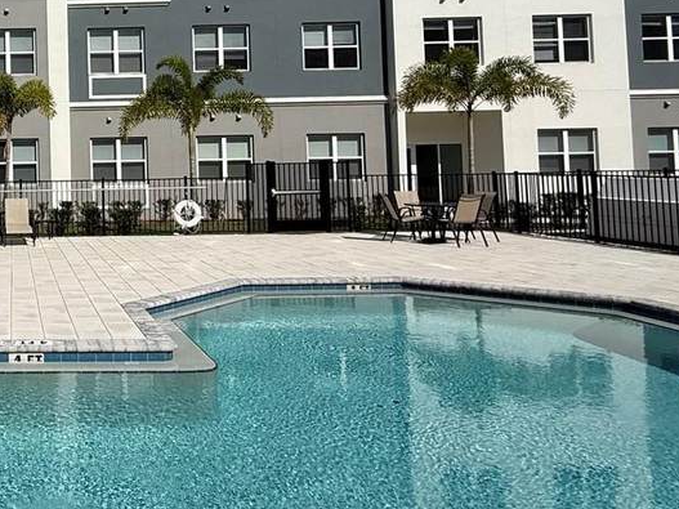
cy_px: 138
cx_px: -4
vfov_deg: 40.8
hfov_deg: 45.4
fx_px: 667
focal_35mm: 34
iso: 50
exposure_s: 1/6173
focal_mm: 2.22
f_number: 2.2
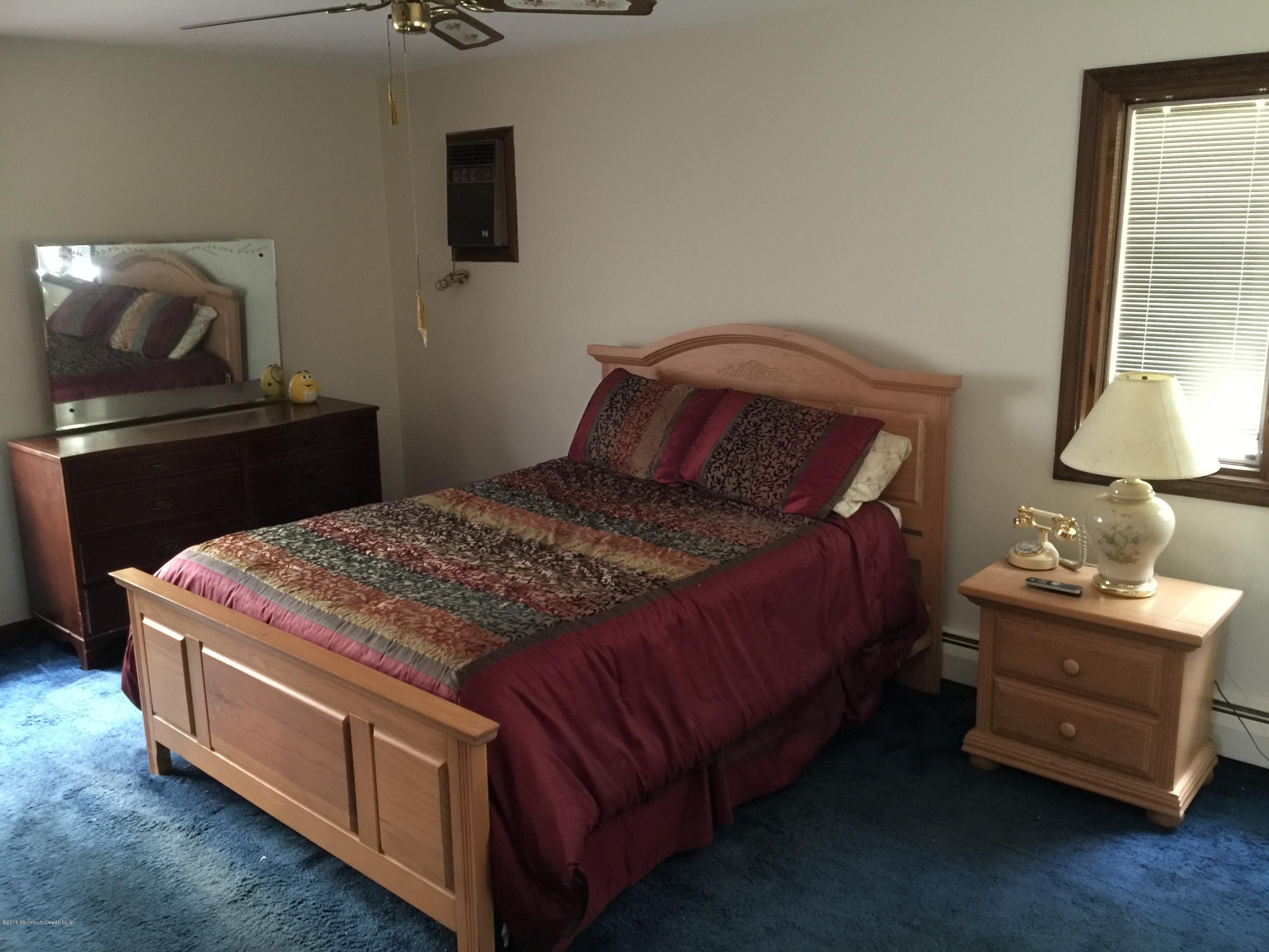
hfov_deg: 61.7
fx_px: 1063
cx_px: 634
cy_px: 476
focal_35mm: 29
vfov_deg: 48.2
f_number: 2.2
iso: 125
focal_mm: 4.15
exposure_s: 1/4
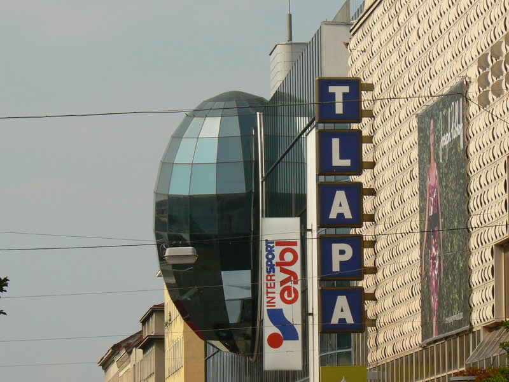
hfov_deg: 8.4
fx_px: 3485
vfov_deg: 6.3
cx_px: 254
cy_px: 191
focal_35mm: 237
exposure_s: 1/500
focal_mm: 39.5
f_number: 8
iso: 80
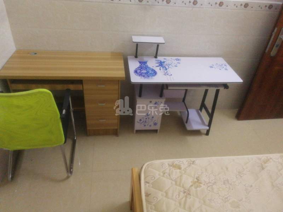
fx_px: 221
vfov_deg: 51.4
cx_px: 142
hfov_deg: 65.3
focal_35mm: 27
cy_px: 106
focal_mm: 3.95
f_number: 2.2
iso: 640
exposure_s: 1/20
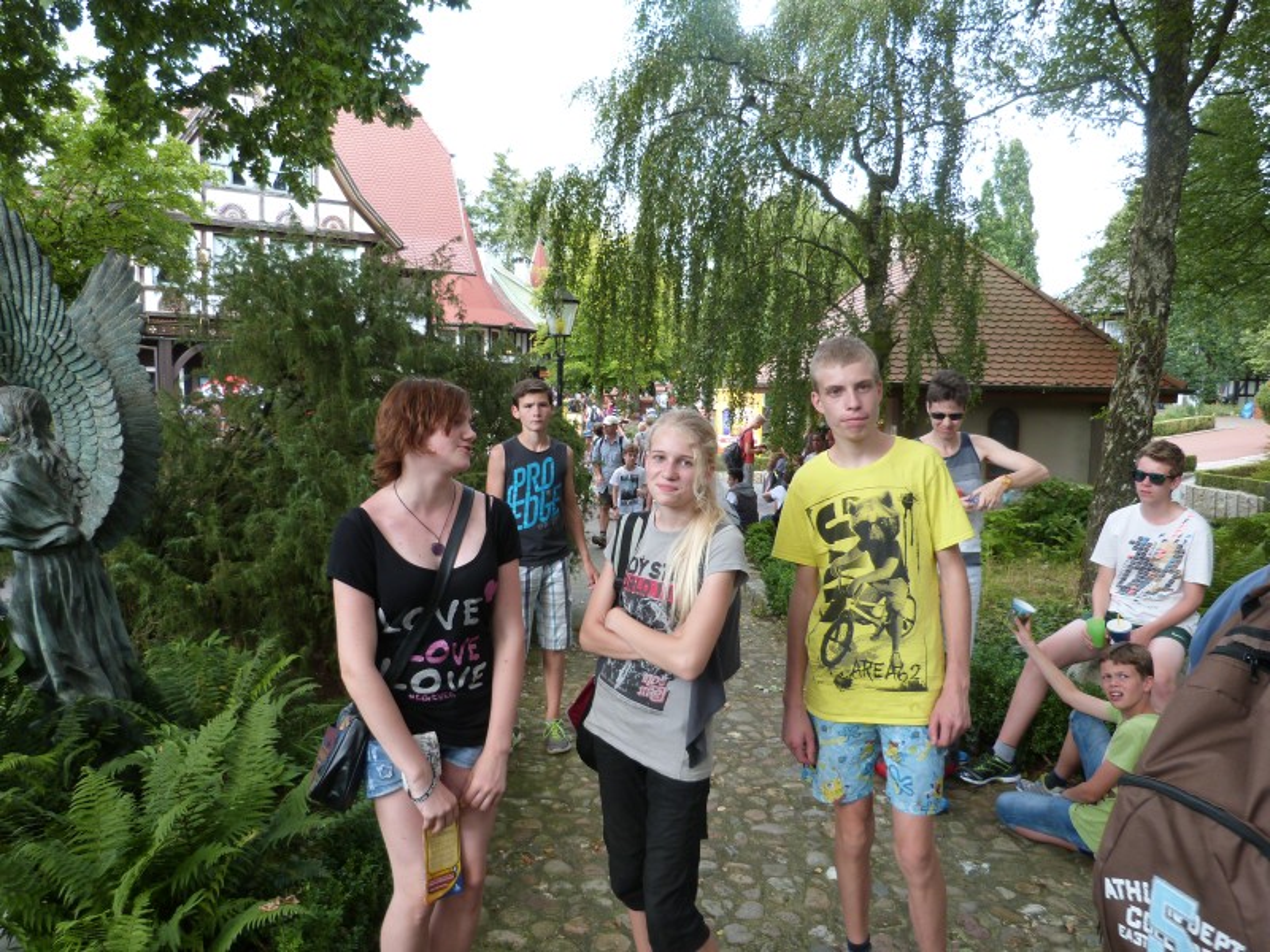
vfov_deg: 54.9
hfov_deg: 69.4
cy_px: 476
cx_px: 635
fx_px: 917
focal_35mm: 25
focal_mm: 4.5
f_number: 2.8
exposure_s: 1/125
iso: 100
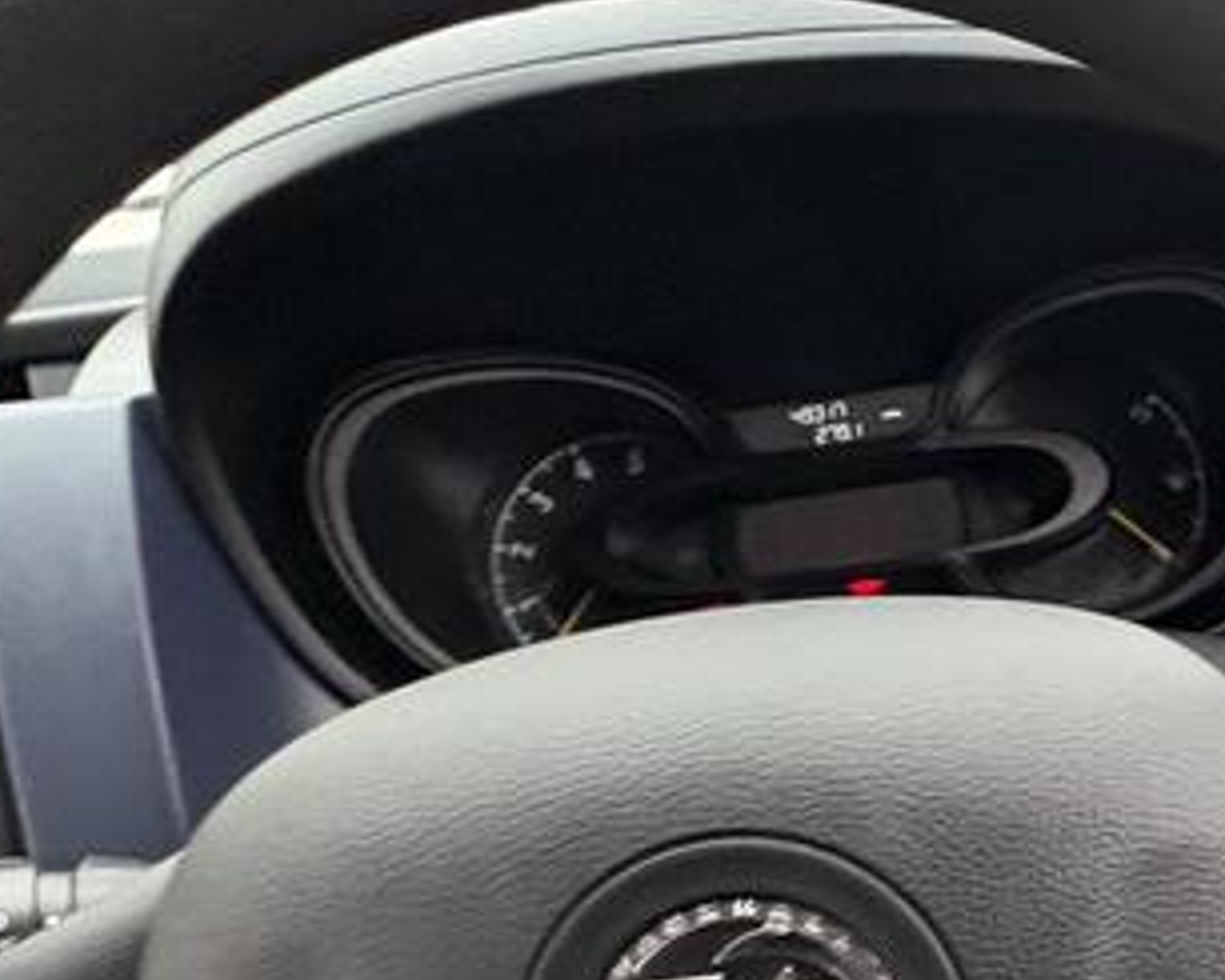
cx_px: 1157
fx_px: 1451
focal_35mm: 40
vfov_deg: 33.8
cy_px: 1000
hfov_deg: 41.3
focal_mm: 2.22
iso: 400
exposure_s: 1/60
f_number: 2.2
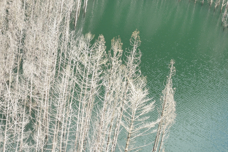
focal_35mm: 80
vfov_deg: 17.0
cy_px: 100
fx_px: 507
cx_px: 23
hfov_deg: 24.6
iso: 200
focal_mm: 40
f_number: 8
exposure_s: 1/250
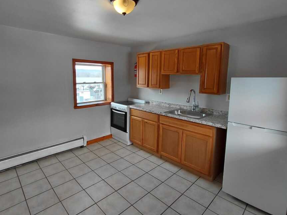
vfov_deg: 68.5
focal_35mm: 19
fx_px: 158
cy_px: 95
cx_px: 133
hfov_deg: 84.5
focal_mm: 1.64
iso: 64
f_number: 2.2
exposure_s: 1/120
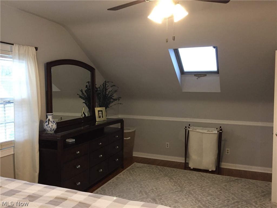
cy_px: 104
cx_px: 138
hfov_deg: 61.7
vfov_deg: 48.2
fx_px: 232
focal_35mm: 29
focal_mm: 4.15
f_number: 2.2
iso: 160
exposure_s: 1/30
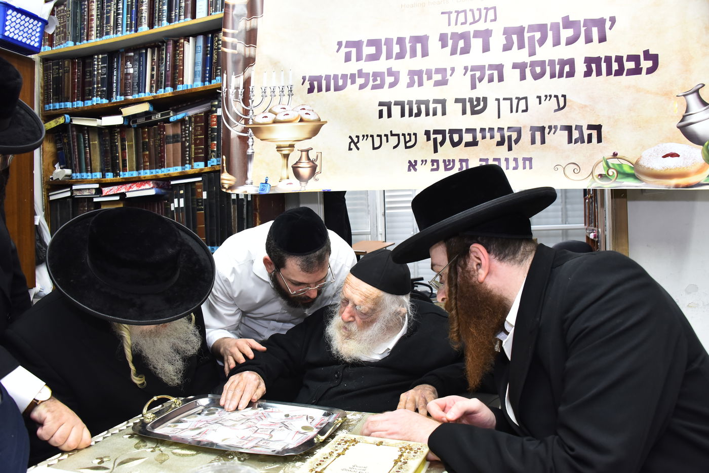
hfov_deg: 65.5
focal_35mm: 28
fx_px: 552
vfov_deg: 46.4
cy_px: 236
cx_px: 354
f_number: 5.6
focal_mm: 28
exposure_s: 1/160
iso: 2000
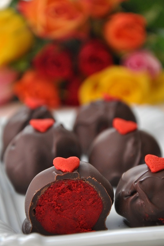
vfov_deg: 12.7
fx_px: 1113
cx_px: 82
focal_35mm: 163
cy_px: 123
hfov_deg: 8.4
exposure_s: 1/60
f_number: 5.6
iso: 800
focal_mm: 105
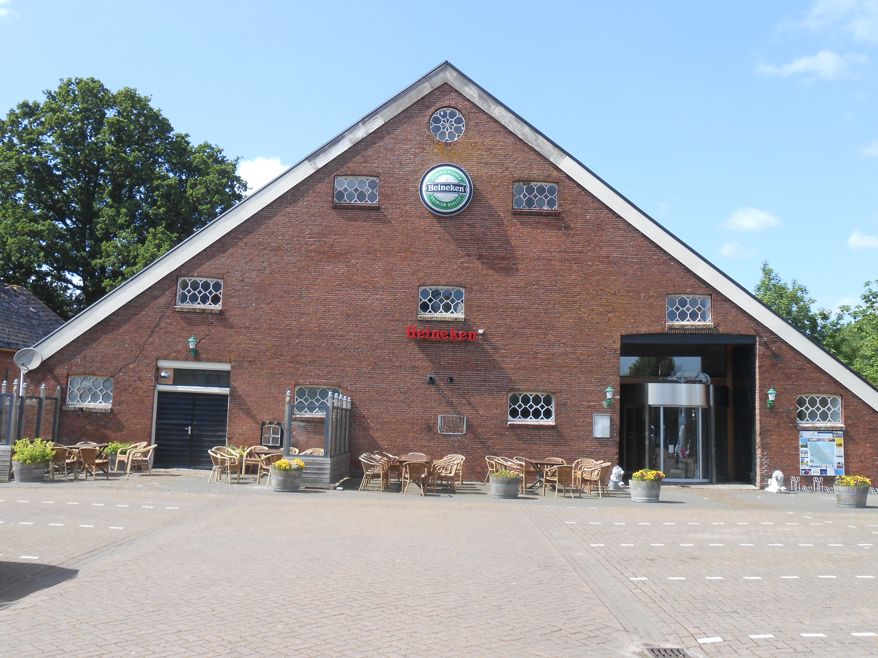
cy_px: 329
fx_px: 862
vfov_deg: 41.8
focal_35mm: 34
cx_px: 439
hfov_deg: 54.0
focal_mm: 6
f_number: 3.9
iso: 80
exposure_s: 1/320
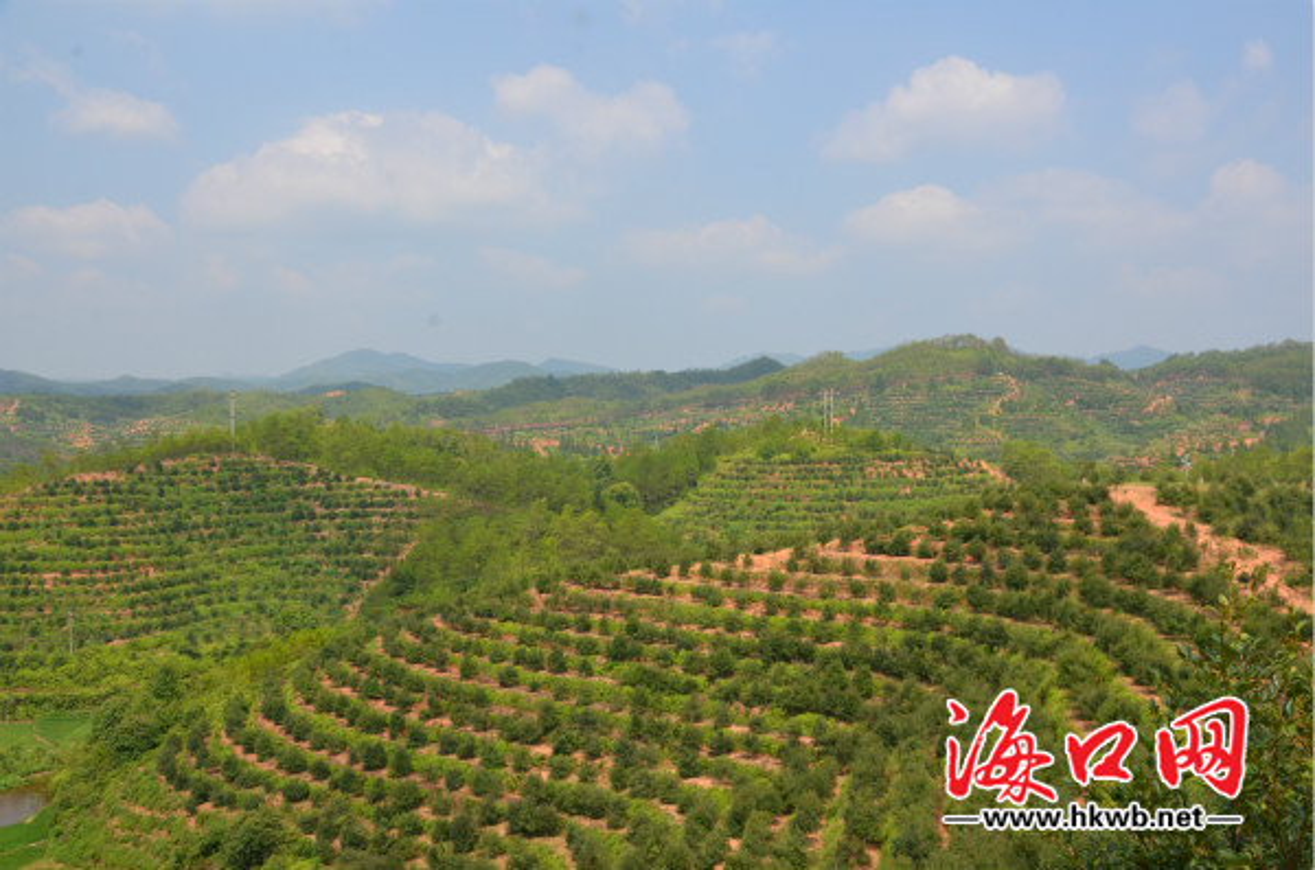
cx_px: 658
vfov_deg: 36.7
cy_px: 435
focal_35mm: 36
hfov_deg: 53.2
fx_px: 1312
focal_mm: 24
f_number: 11
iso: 500
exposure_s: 1/500
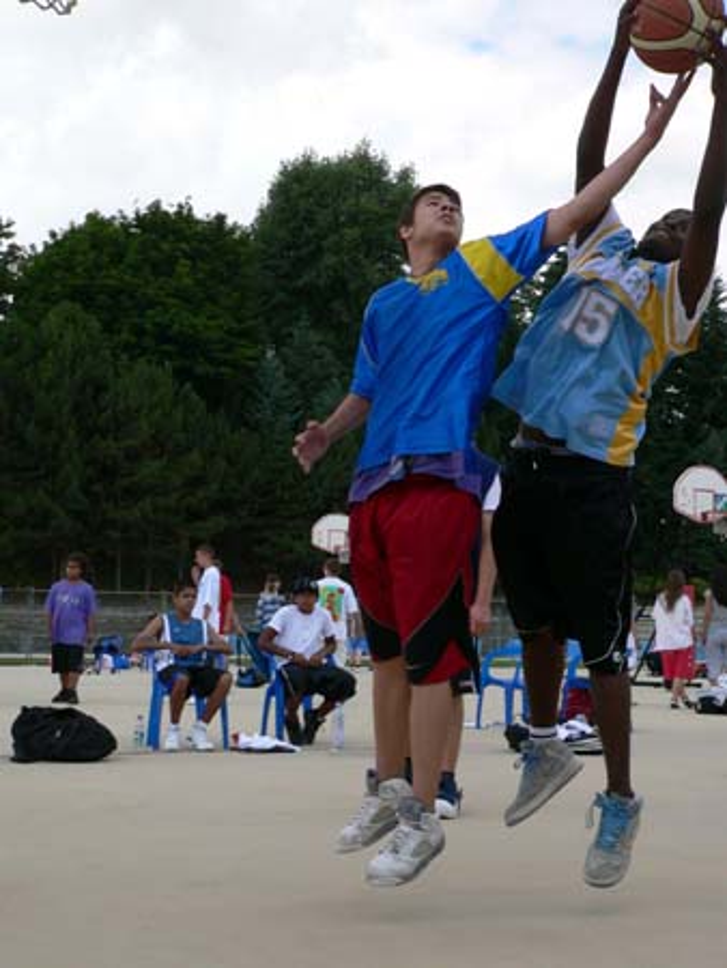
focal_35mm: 57
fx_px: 1595
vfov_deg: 33.8
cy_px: 484
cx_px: 364
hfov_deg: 25.7
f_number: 3.7
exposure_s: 1/500
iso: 80
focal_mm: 9.6
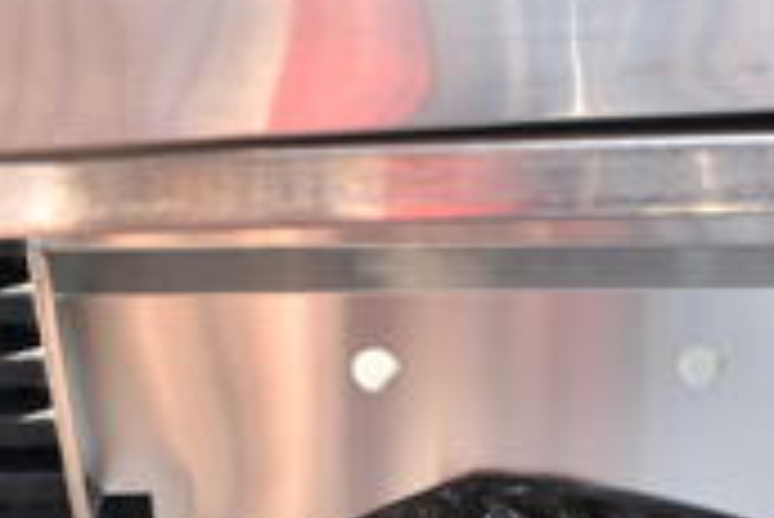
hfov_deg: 20.9
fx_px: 2066
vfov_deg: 13.4
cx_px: 634
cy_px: 779
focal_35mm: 96
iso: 100
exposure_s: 1/100
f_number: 4.5
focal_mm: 18
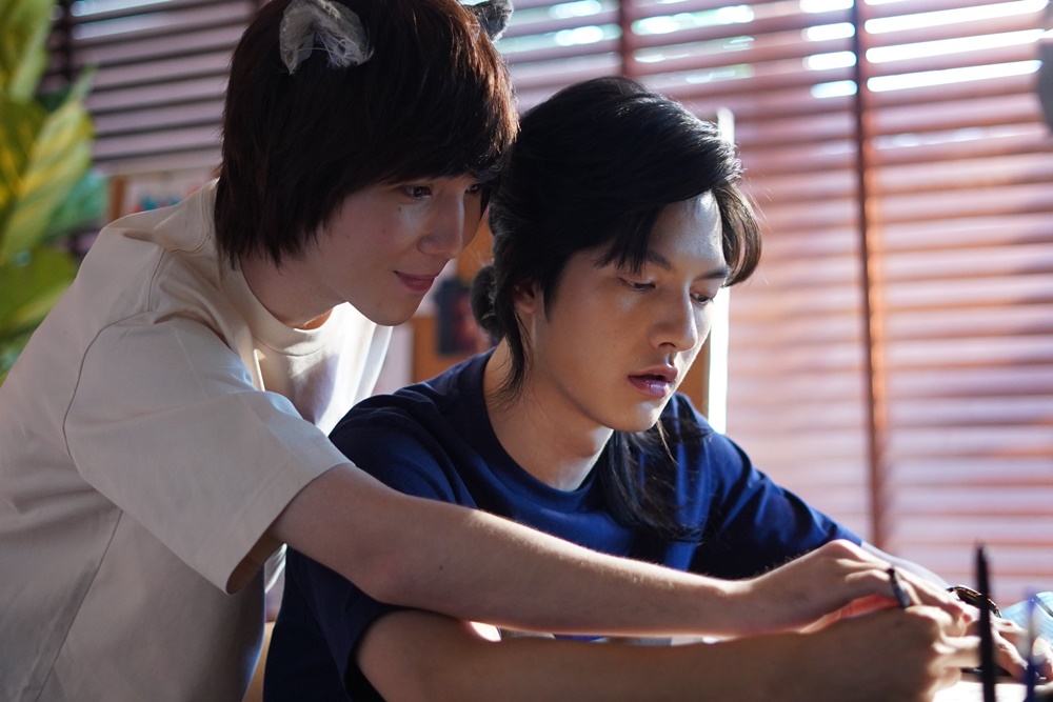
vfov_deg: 18.2
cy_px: 351
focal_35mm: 75
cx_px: 526
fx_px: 2194
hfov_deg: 27.0
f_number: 1.8
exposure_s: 1/125
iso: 1600
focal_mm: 50
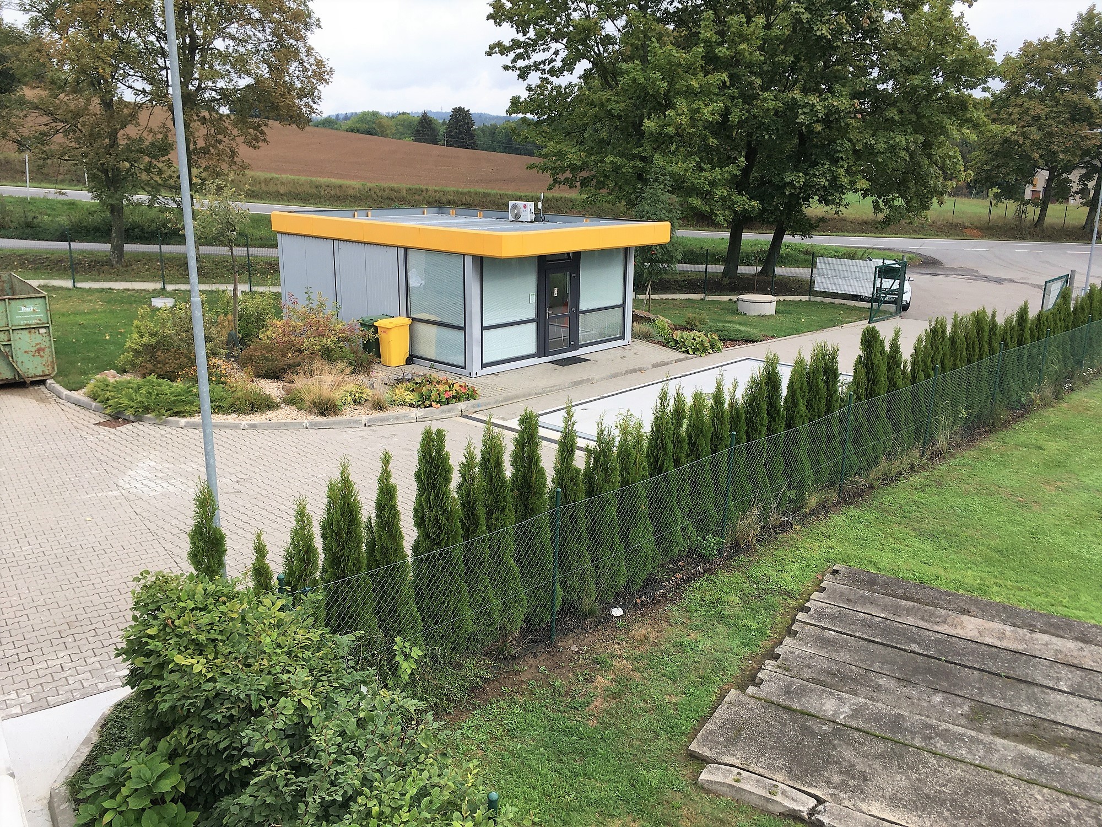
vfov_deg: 48.2
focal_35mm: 29
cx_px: 551
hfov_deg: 61.7
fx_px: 923
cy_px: 414
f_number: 2.2
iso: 25
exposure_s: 1/370
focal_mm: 4.15
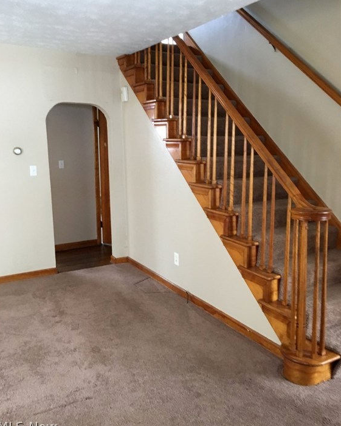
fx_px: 391
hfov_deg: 47.1
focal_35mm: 31
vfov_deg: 57.1
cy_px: 204
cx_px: 169
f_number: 2.2
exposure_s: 1/17
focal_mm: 4.15
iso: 200
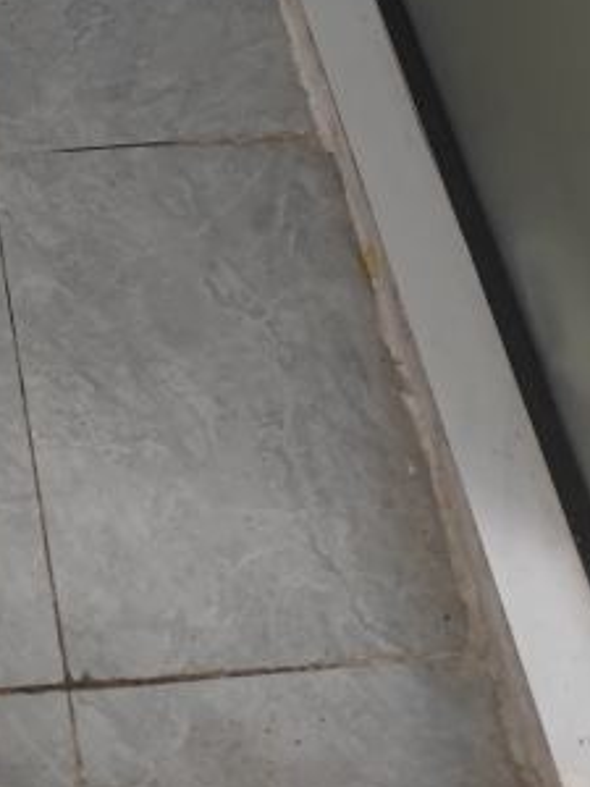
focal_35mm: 135
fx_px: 3068
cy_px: -484
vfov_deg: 13.5
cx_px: -199
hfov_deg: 10.7
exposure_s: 1/50
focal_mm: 7.59
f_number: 1.95
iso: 536
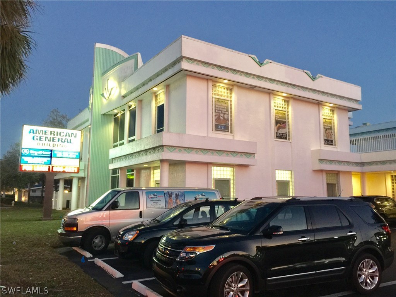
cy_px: 148
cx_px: 198
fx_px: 332
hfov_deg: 61.7
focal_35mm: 29
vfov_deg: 48.2
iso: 64
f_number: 2.2
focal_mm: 4.15
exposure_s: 1/4
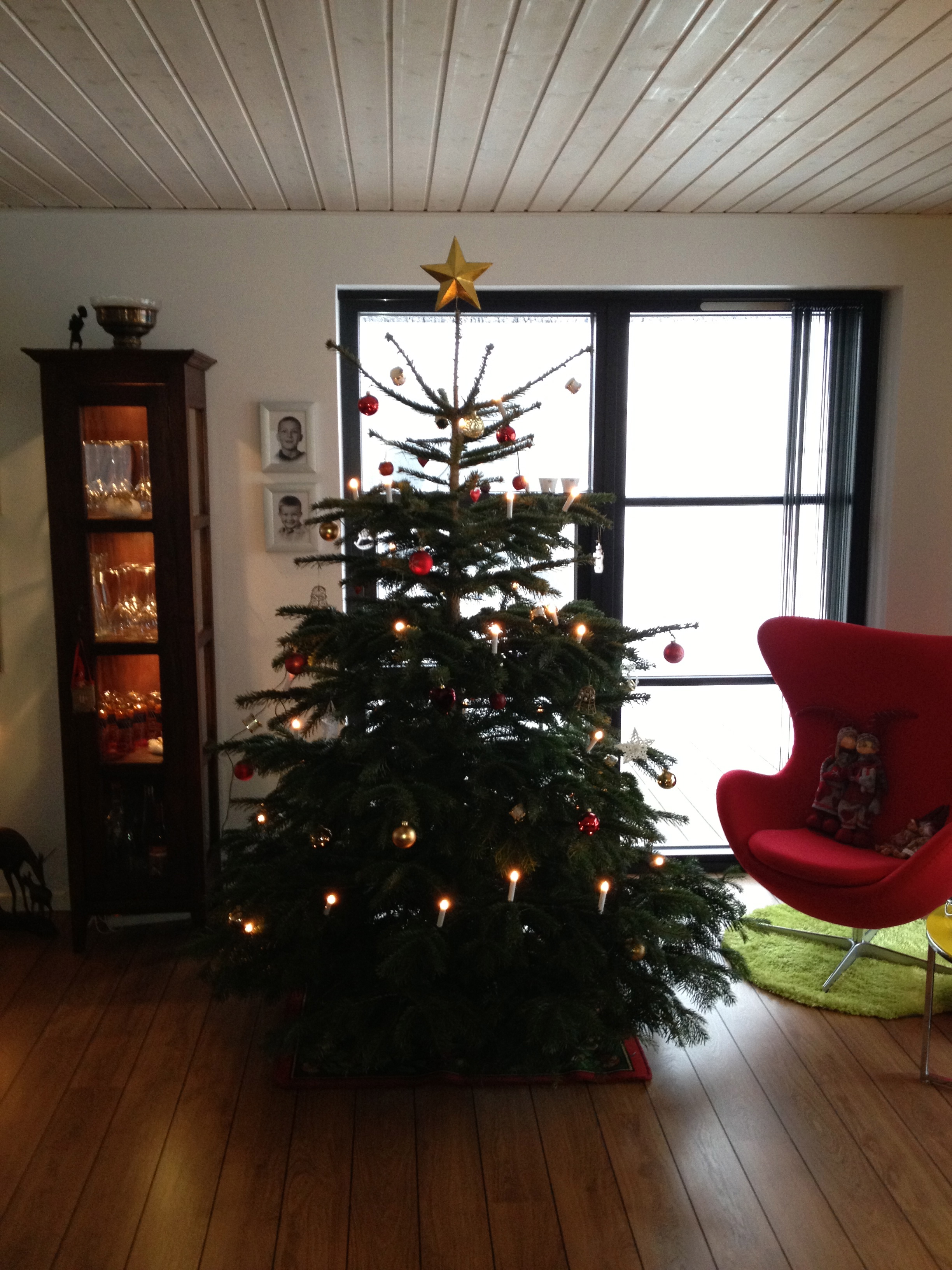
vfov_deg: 52.6
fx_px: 1283
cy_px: 635
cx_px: 476
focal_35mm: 35
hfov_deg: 40.7
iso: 160
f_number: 2.4
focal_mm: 4.28
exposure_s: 1/20
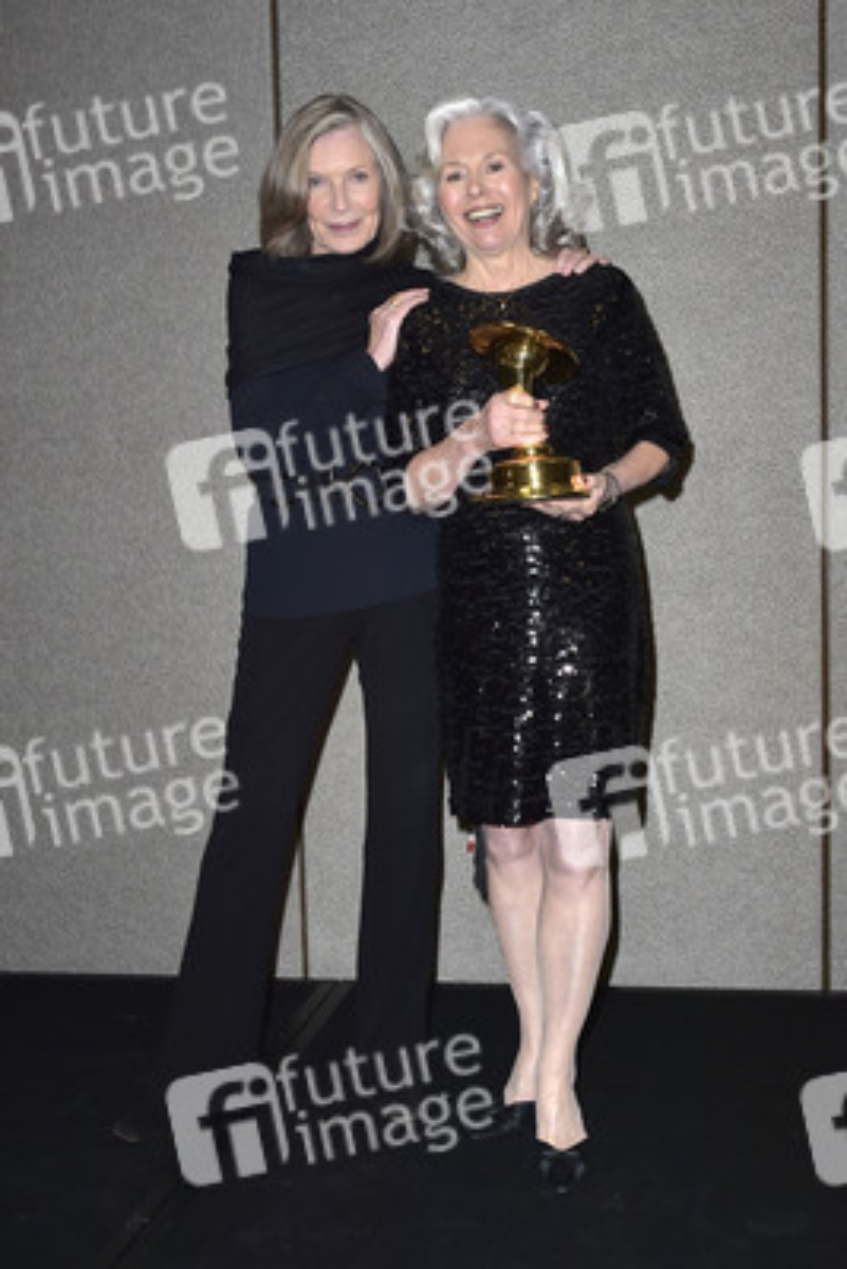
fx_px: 1199
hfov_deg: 38.9
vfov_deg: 55.8
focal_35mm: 34
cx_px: 424
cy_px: 634
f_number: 6.3
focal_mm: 34
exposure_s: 1/250
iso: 500
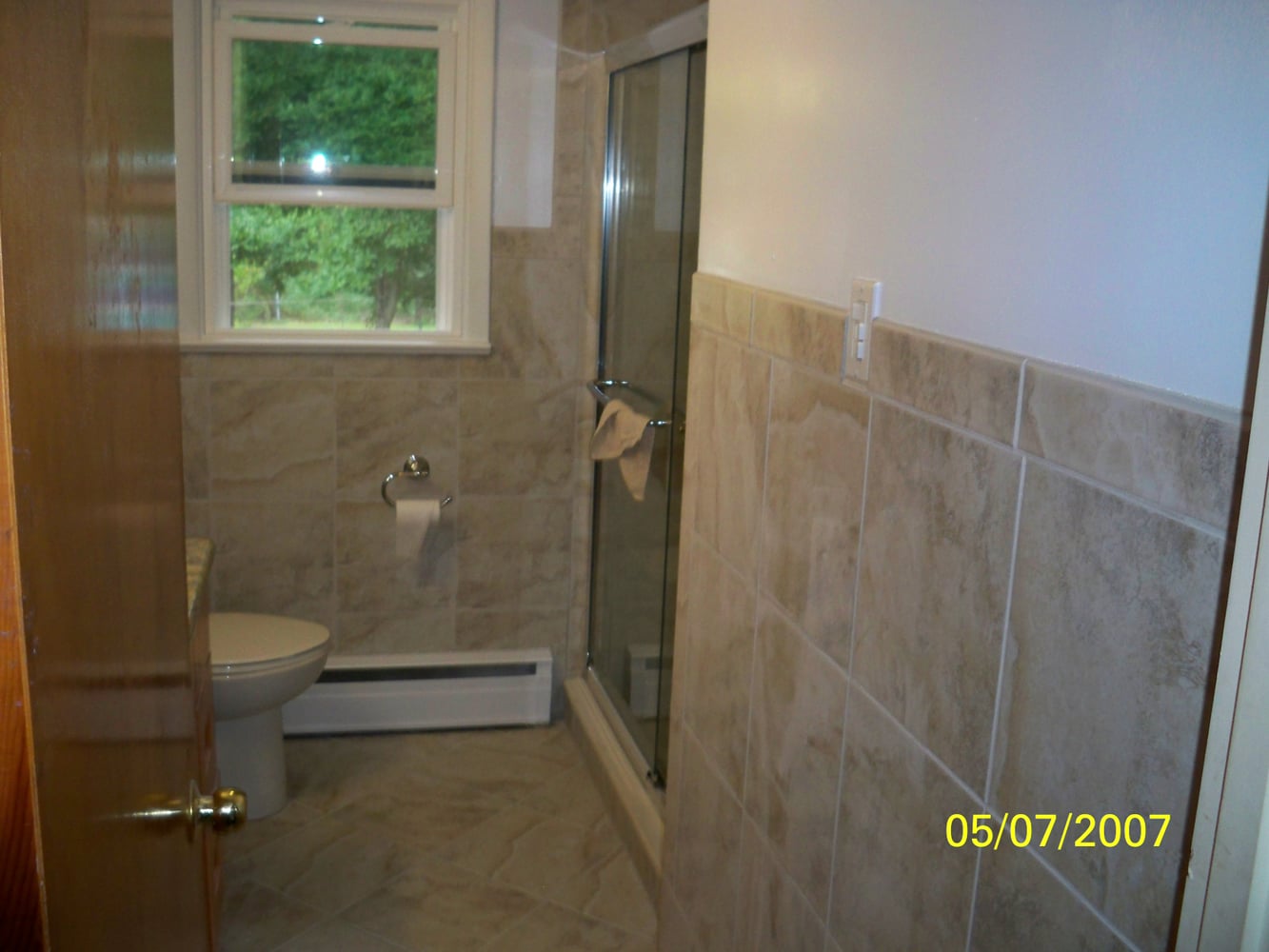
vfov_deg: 40.7
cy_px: 476
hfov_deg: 52.6
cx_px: 634
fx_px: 1283
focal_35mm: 35
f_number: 3.1
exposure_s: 1/60
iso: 200
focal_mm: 6.3
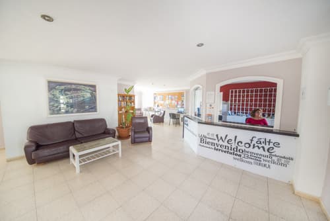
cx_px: 165
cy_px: 110
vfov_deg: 90.1
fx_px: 110
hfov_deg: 112.6
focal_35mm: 12
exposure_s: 1/100
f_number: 5
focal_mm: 12
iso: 1600
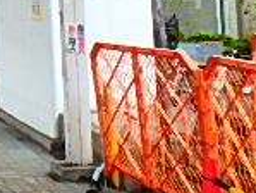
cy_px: -78
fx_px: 666
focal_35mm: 90
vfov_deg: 15.4
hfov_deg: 18.2
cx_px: -174
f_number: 3.5
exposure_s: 1/100
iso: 125
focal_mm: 3.7
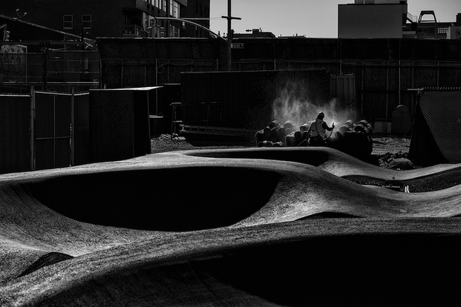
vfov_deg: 19.4
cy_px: 154
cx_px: 230
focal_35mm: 70
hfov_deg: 28.9
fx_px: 896
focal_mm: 70
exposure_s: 1/4000
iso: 200
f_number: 5.6
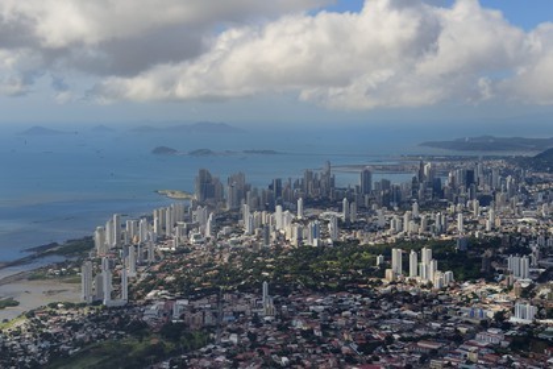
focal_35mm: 56
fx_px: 860
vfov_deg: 24.2
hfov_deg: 35.6
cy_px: 184
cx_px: 276
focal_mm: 56
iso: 200
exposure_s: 1/1000
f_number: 10
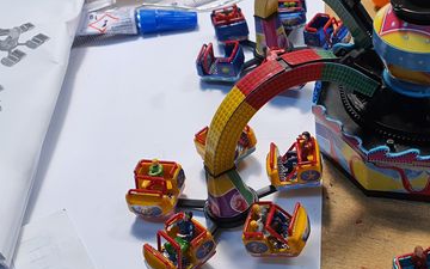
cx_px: 374
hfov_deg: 38.7
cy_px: 151
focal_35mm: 49
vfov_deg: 26.3
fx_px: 574
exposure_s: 1/100
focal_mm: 4.3
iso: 100
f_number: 2.4
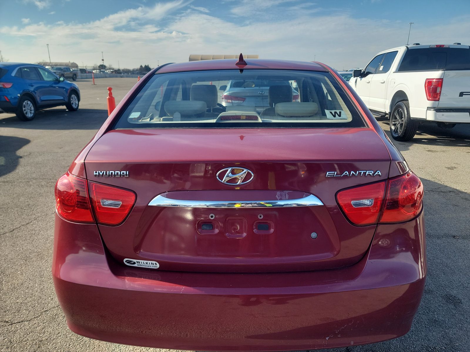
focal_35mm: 24
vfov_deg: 56.8
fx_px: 326
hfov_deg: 71.6
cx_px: 235
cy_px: 176
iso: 50
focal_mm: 6.7
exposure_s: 1/437
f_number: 1.8
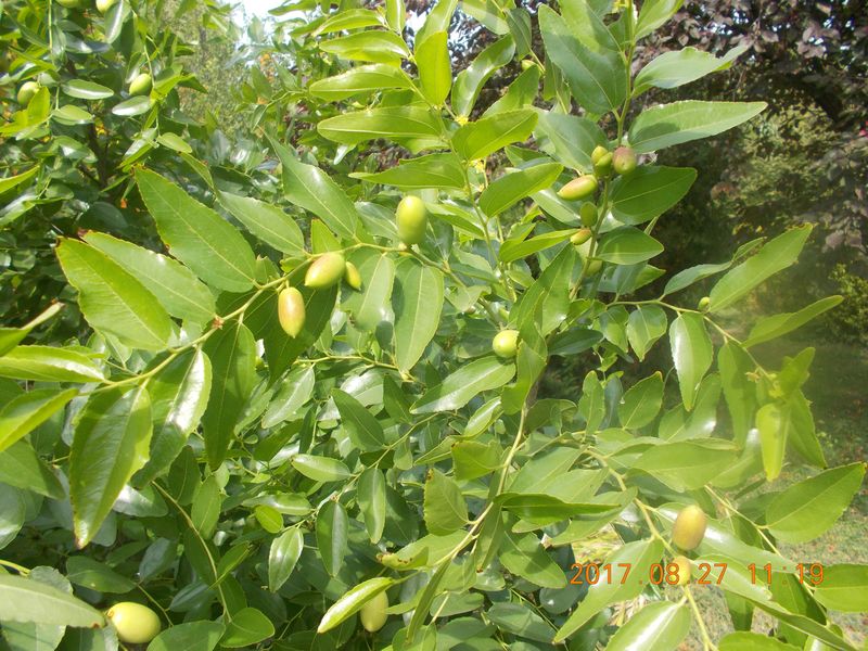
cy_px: 326
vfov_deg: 53.1
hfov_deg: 67.3
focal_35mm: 26
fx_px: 652
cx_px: 434
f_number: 3.2
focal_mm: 4.6
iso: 80
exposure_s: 1/320
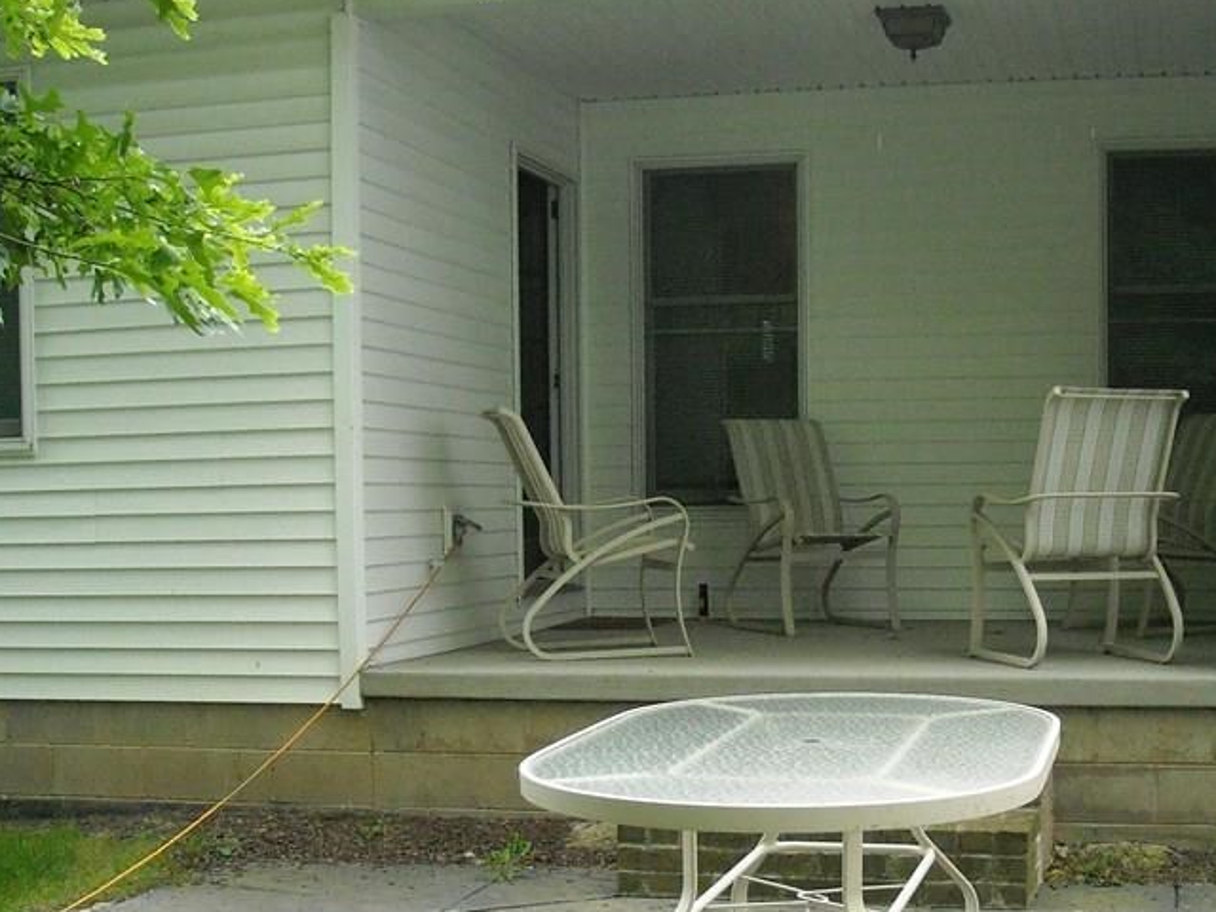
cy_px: 657
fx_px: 1967
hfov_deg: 34.0
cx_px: 809
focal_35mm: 56
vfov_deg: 25.9
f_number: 2.8
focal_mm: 5.7
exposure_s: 1/250
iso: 518
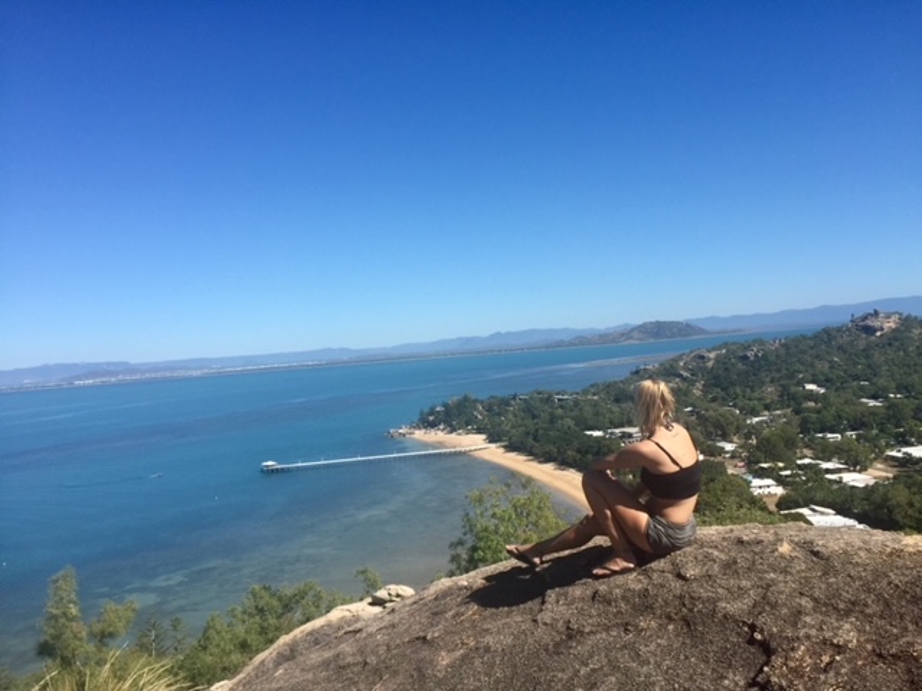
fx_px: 772
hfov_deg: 61.7
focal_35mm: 29
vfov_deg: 48.2
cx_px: 461
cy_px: 346
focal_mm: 4.15
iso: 32
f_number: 2.2
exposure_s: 1/2475
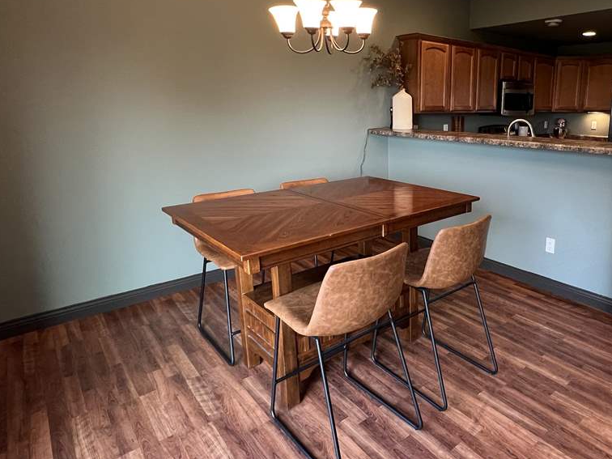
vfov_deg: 60.6
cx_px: 422
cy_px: 183
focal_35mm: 22
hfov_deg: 73.4
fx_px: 389
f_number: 1.8
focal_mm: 1.57
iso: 400
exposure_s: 1/60
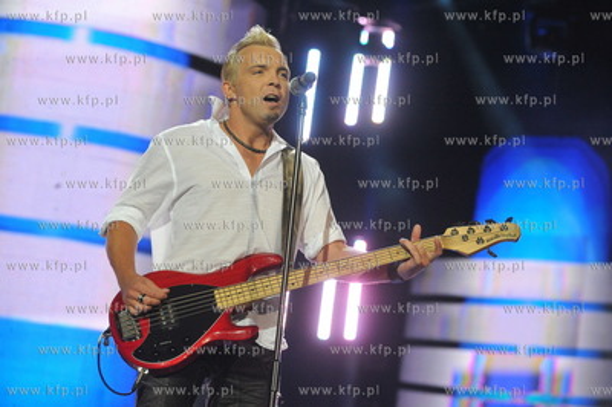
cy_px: 204
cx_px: 306
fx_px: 2293
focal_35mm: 135
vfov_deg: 10.1
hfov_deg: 15.2
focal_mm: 135
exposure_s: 1/320
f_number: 5.6
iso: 3200
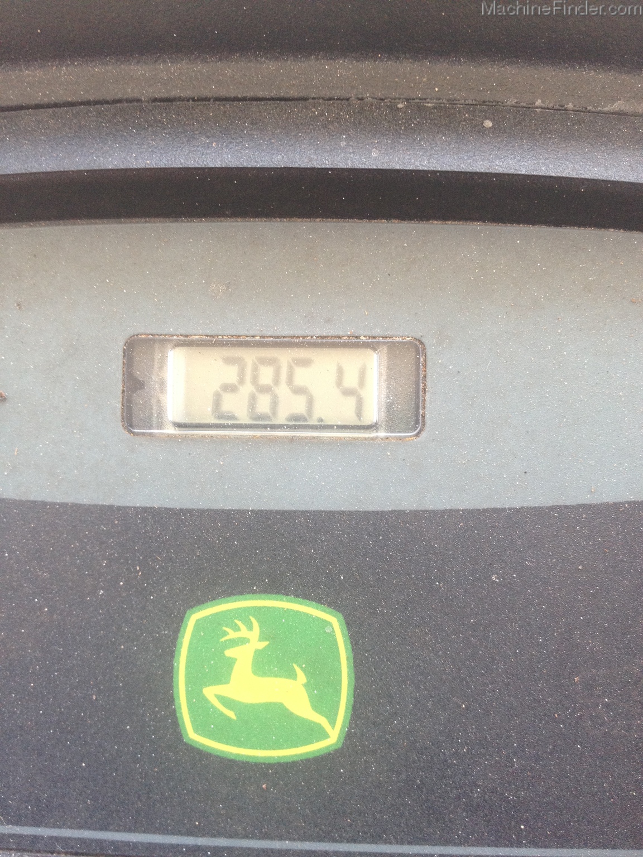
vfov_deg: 52.6
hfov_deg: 40.7
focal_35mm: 35
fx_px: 867
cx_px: 322
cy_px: 428
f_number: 2.4
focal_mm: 4.28
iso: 100
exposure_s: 1/120
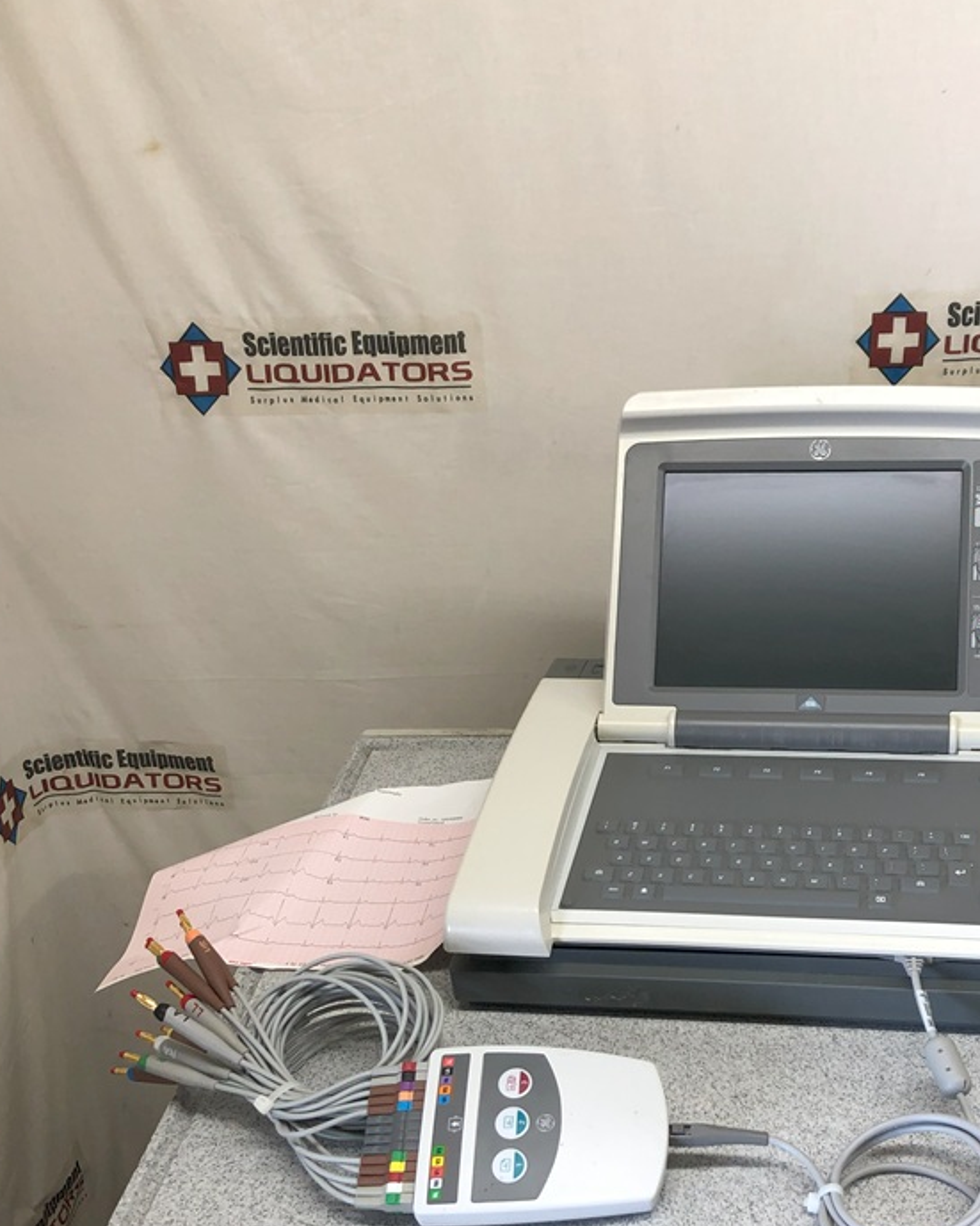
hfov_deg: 37.0
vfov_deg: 45.2
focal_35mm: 40
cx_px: 646
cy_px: 803
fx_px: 1451
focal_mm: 3.99
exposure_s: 1/120
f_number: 1.8
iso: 50
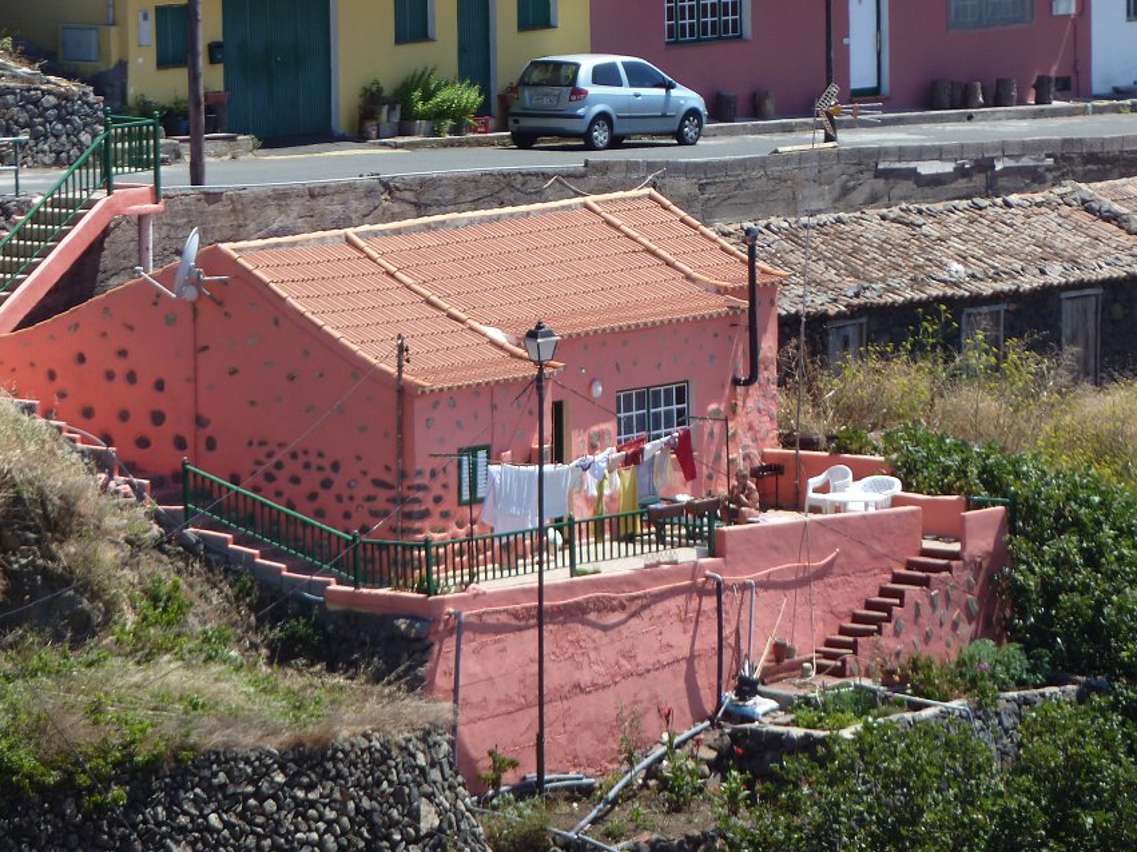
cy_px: 394
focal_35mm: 361
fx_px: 11856
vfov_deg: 4.1
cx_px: 501
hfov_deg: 5.5
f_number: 4.9
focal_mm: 49.2
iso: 80
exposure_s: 1/200
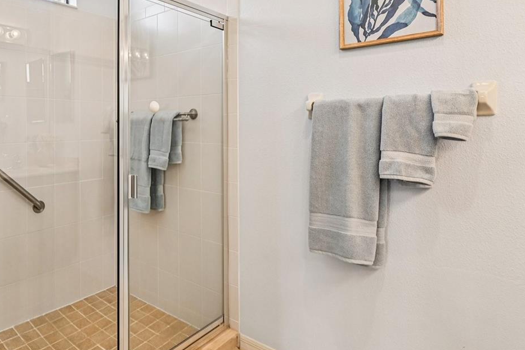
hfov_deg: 71.5
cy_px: 124
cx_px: 173
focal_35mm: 24
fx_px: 350
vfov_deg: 52.4
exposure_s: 1/60
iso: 400
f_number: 8
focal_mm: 14
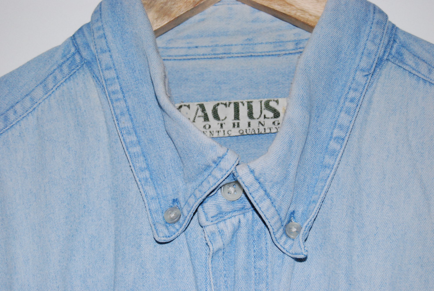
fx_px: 942
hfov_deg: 26.0
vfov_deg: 17.5
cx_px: 217
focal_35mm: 78
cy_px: 146
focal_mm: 52
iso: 1600
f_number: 5.6
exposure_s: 1/60
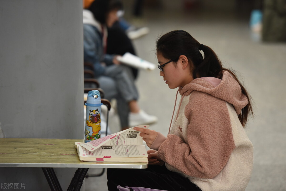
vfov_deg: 9.2
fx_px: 1192
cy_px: 96
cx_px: 143
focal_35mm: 150
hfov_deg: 13.7
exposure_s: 1/1600
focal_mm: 150
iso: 1600
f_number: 3.2
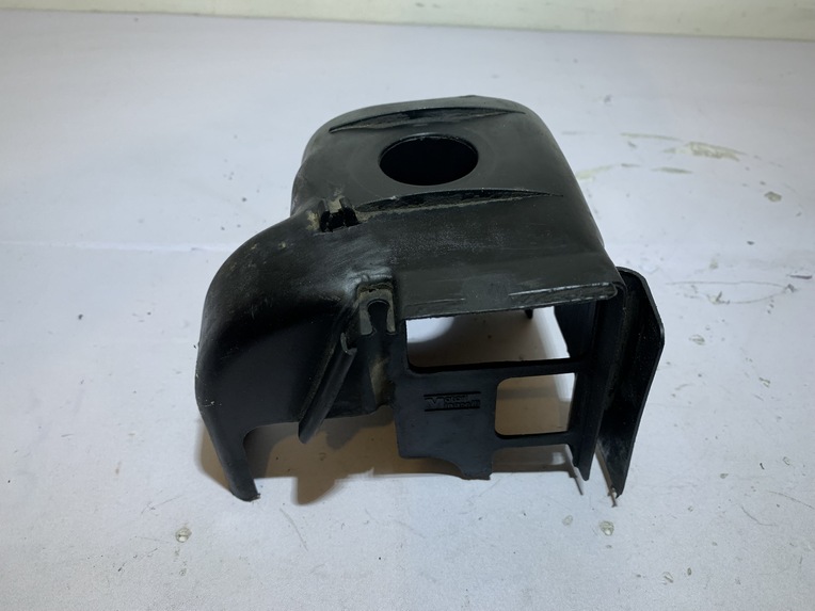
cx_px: 408
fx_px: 612
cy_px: 306
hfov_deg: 67.3
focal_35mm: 26
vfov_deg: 53.1
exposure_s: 1/121
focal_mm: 4.25
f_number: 1.8
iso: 80
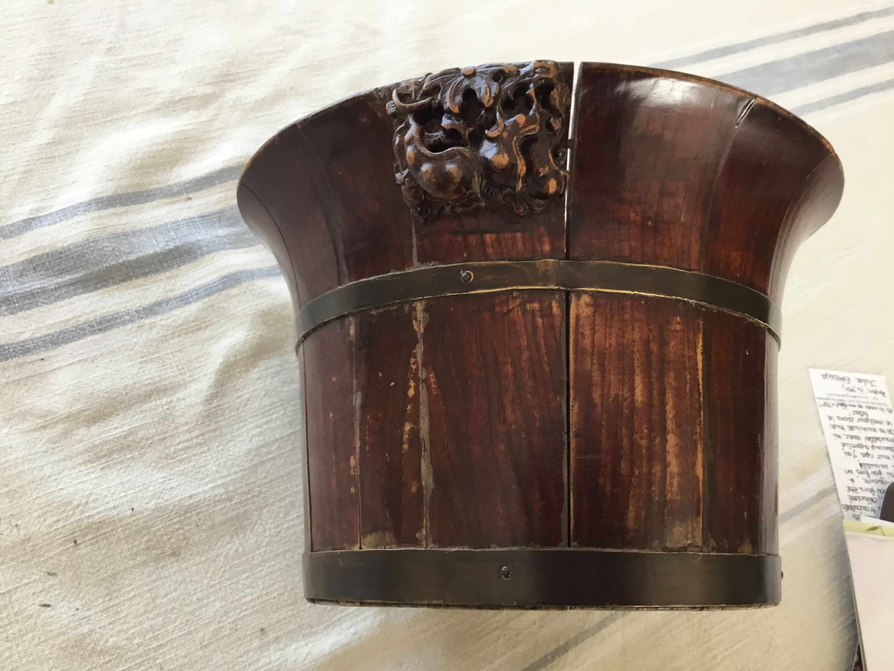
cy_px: 336
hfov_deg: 58.4
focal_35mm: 31
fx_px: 801
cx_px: 447
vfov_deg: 45.4
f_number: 2.4
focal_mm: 3.3
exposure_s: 1/33
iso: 100
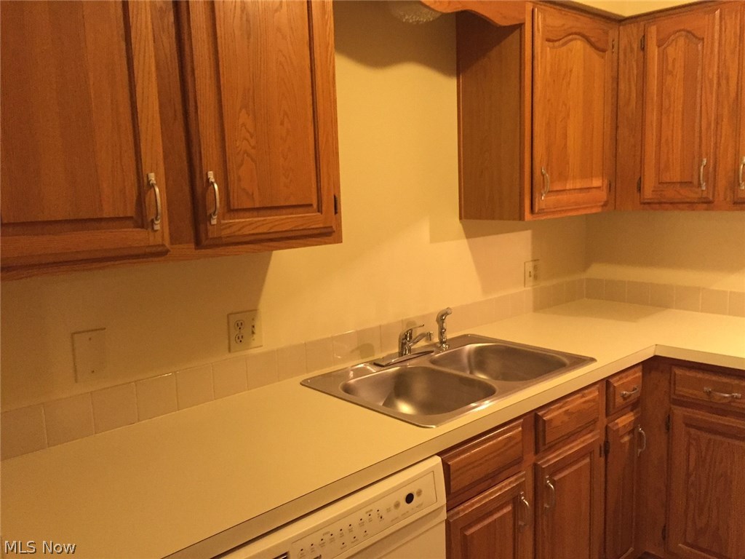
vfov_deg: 48.2
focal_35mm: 29
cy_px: 280
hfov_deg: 61.7
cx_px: 372
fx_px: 624
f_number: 2.2
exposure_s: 1/30
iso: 250
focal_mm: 4.15
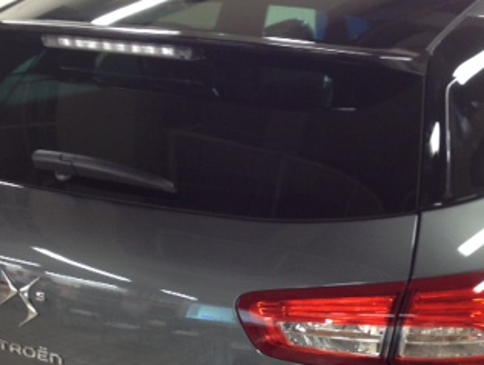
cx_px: 292
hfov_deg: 27.3
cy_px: 306
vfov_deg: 20.5
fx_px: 994
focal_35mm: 71
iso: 100
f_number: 2.4
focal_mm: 4.28
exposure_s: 1/20
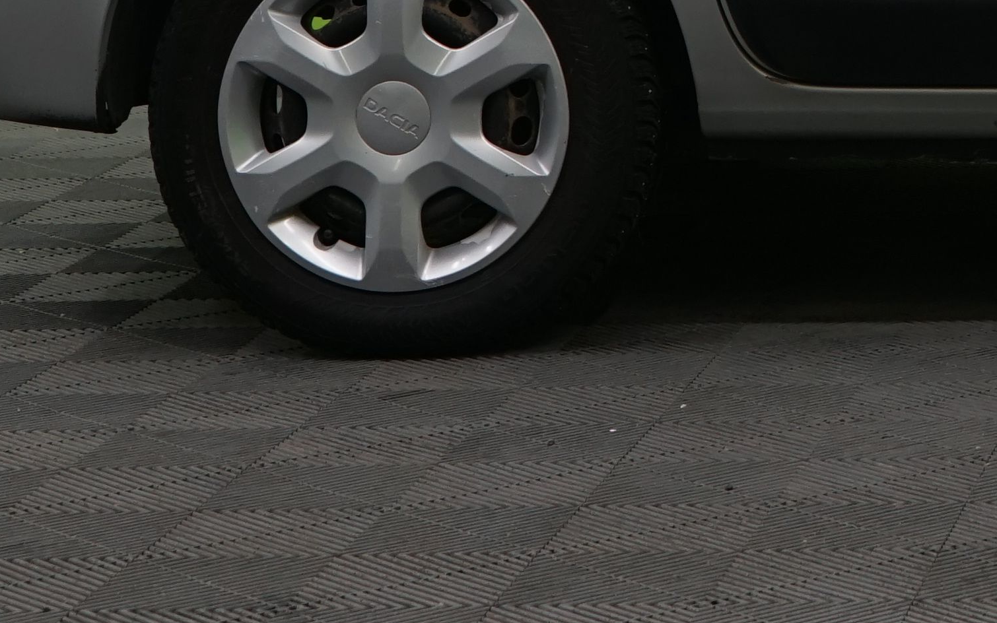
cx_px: 1534
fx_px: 4402
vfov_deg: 7.9
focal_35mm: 162
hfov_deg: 12.3
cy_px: -360
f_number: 5
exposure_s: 1/60
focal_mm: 40
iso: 500
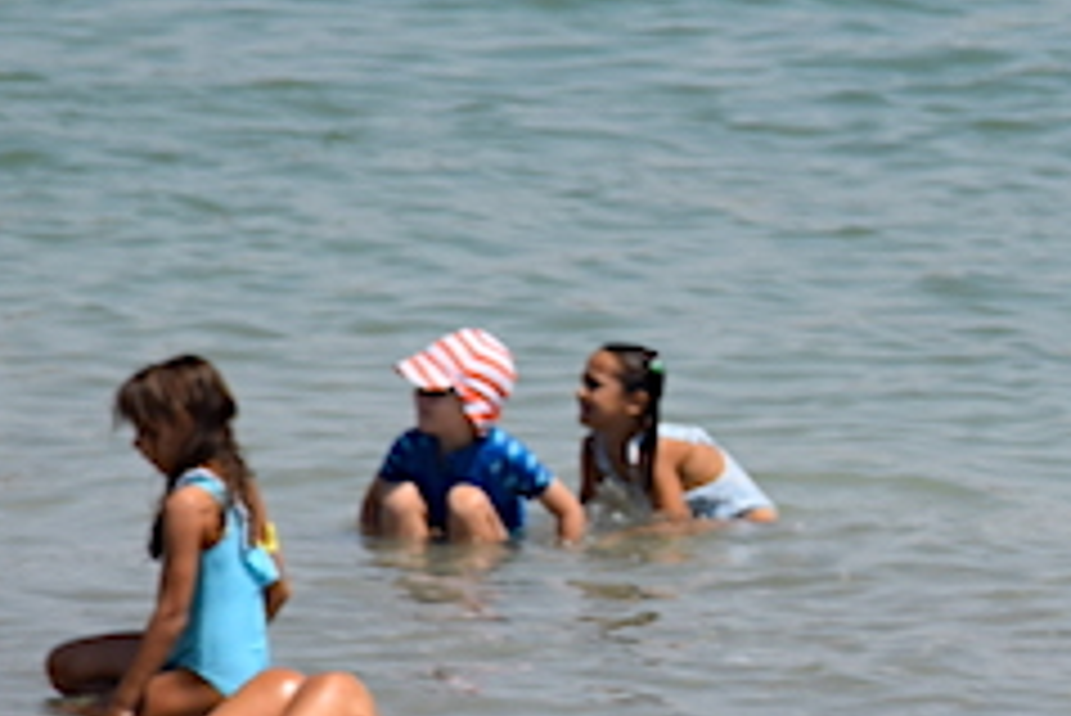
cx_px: 1670
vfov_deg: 2.3
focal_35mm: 595
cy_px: 329
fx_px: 17708
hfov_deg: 3.5
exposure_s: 1/1000
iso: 200
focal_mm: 105
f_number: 8
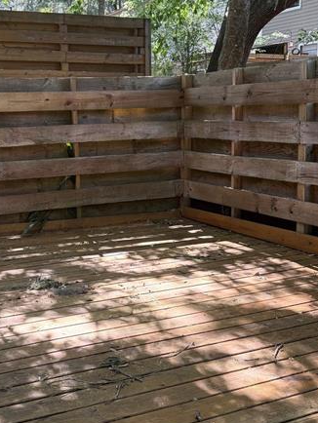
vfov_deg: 41.2
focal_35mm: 46
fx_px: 563
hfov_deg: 31.5
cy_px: 217
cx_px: 130
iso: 80
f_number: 1.6
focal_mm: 5.96
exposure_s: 1/241
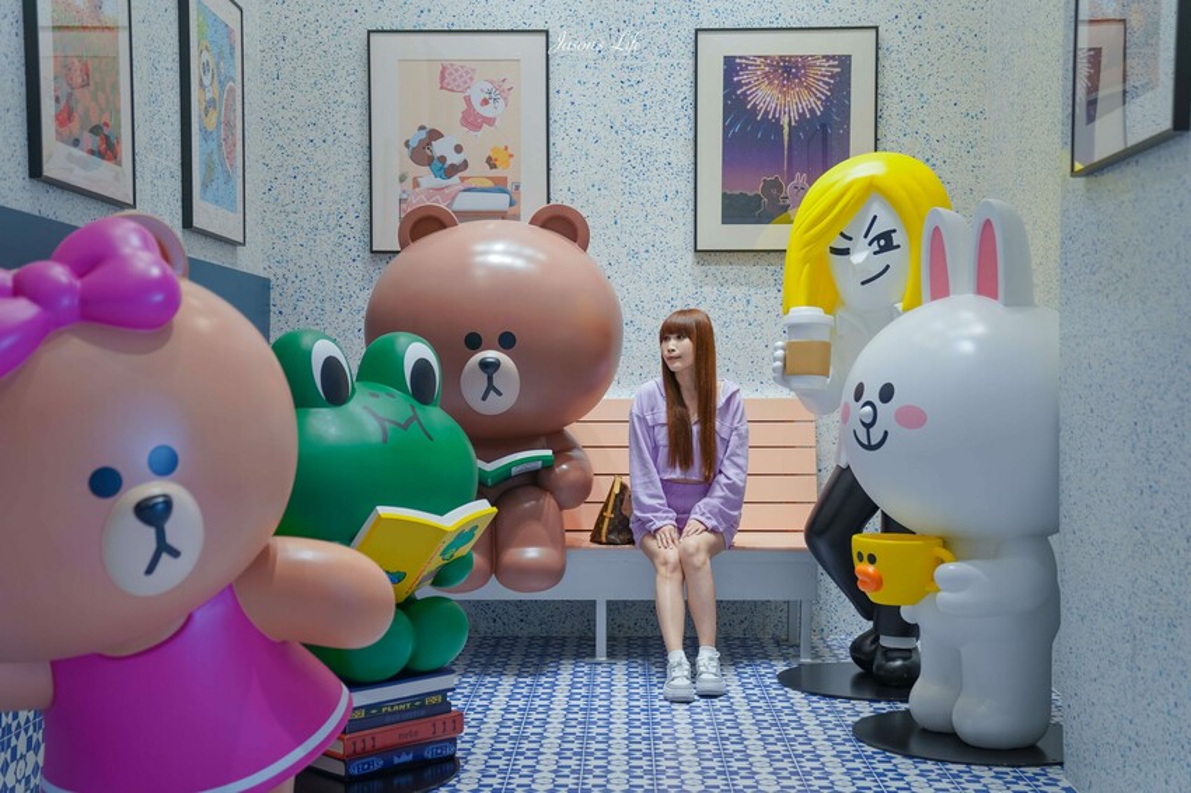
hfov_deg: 41.9
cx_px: 596
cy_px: 396
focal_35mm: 47
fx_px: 1554
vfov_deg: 28.6
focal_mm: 47
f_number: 2.8
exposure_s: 1/50
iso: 200
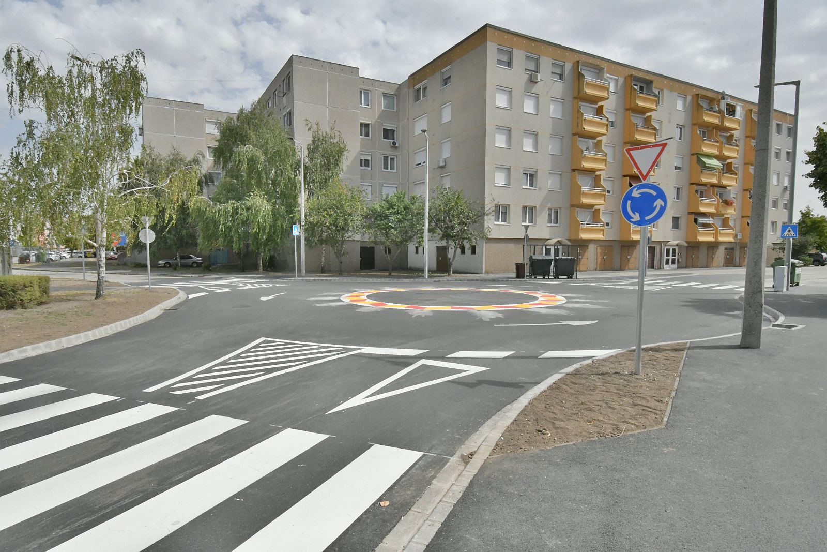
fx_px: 482
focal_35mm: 21
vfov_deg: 59.5
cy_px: 276
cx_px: 414
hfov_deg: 81.2
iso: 5000
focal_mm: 14
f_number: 22
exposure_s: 1/2000
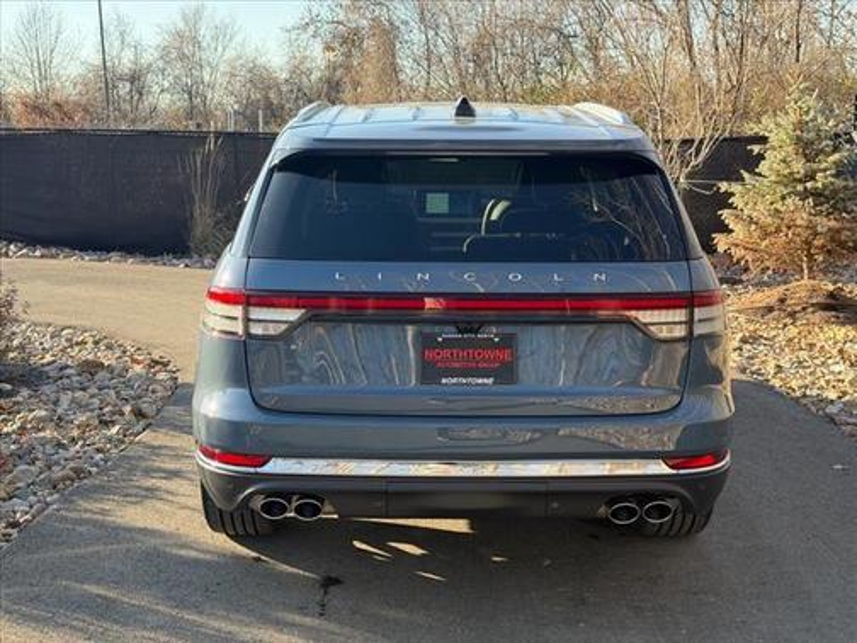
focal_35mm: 48
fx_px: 1188
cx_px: 428
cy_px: 322
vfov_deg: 30.3
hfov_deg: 39.7
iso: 80
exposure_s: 1/895
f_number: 1.78
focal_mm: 6.76
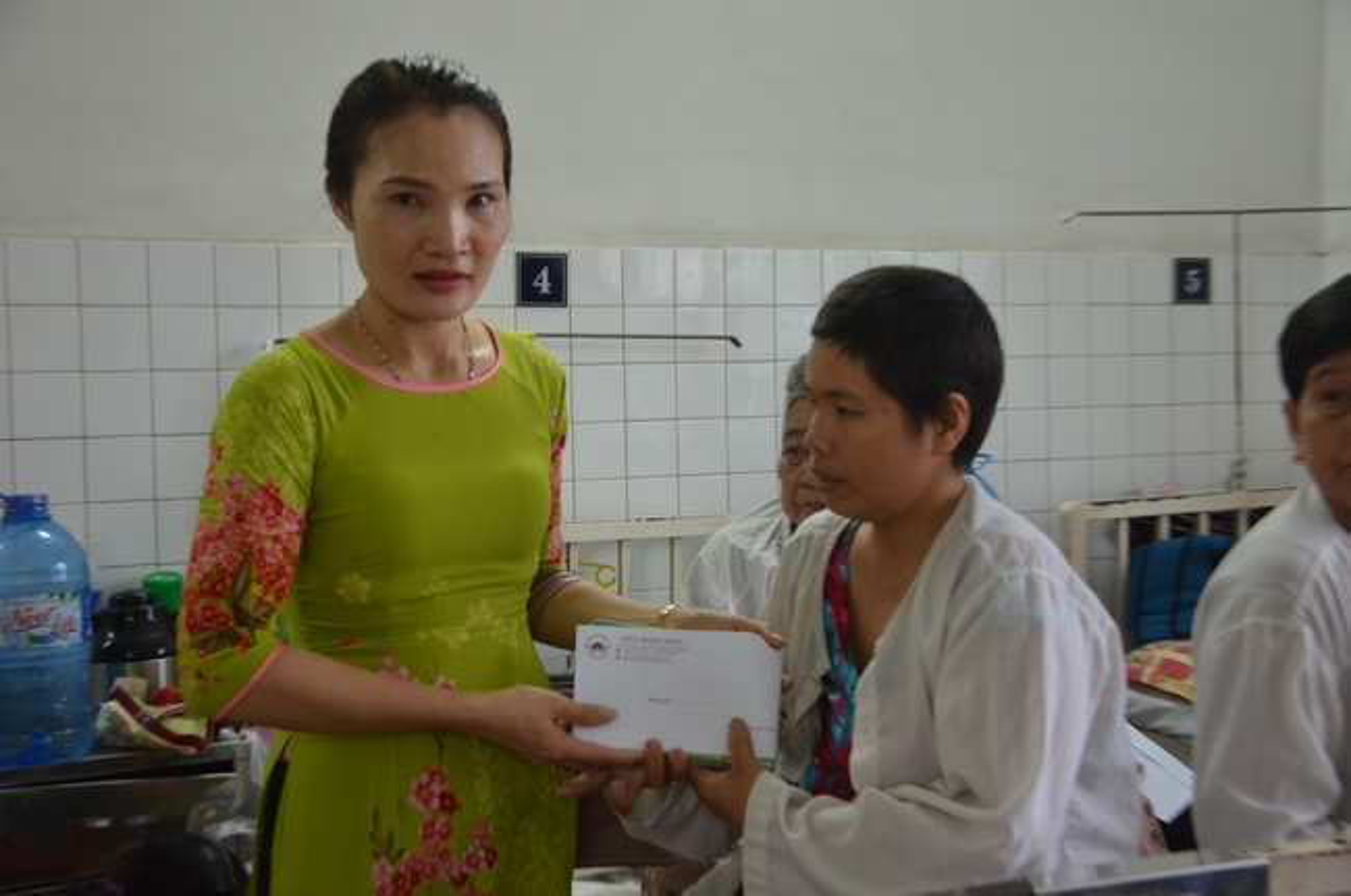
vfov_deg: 25.7
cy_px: 448
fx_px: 1967
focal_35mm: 52
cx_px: 676
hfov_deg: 37.9
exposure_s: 1/40
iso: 1000
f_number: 4.5
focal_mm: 35
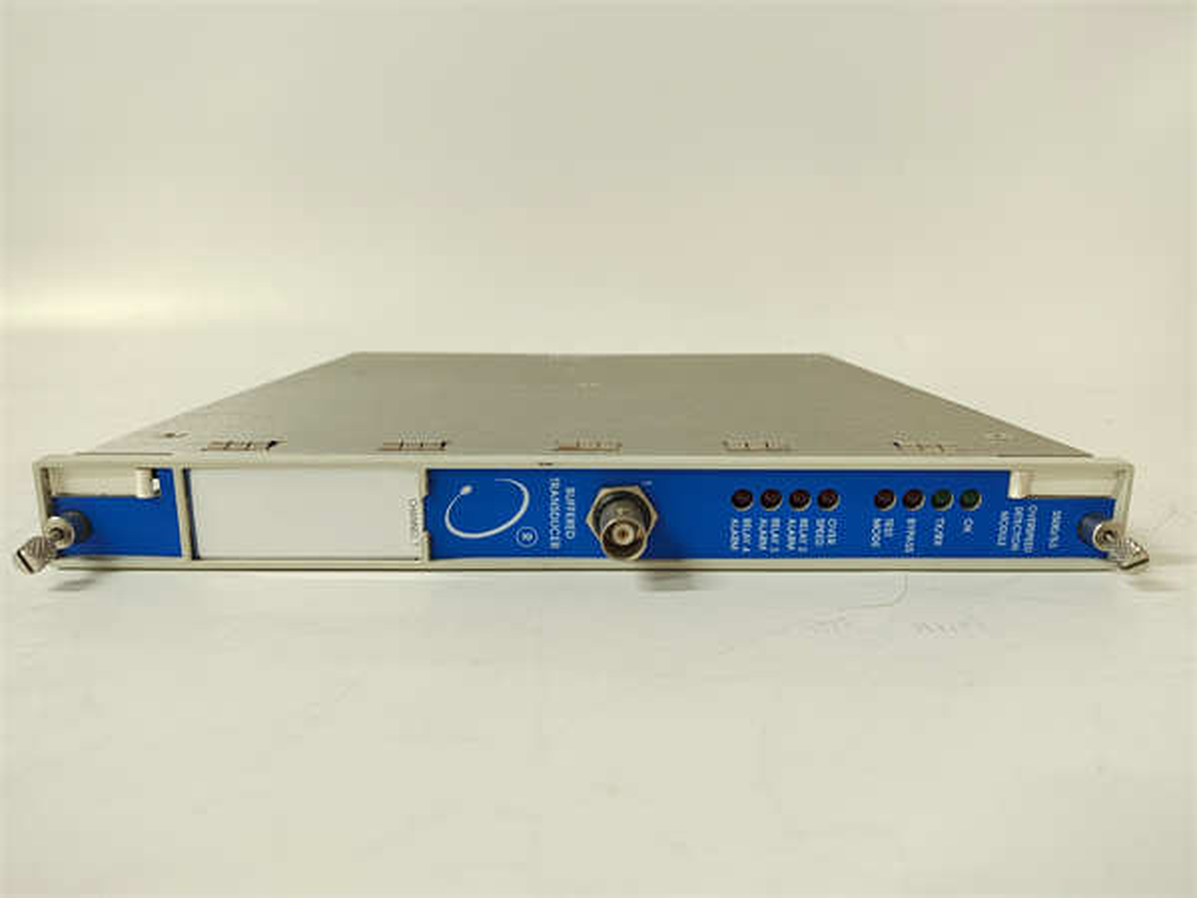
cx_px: 598
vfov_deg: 58.9
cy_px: 449
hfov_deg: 73.9
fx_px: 795
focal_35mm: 23
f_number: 1.9
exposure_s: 1/50
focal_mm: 5.52
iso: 1338
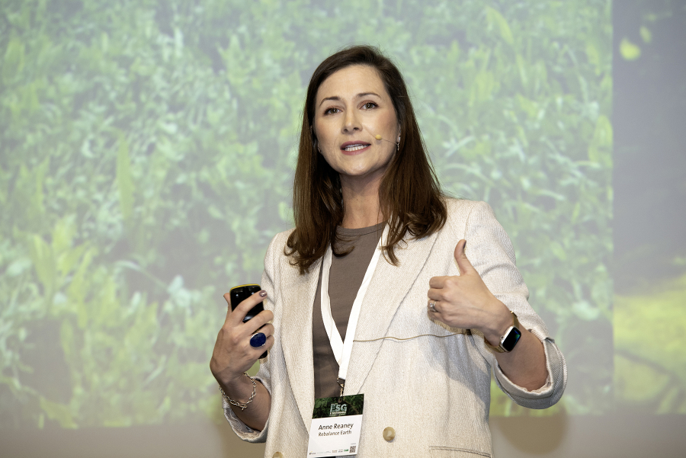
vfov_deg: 8.3
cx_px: 343
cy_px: 229
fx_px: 3146
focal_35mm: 165
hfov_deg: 12.4
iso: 1000
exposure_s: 1/250
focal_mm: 165
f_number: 6.3
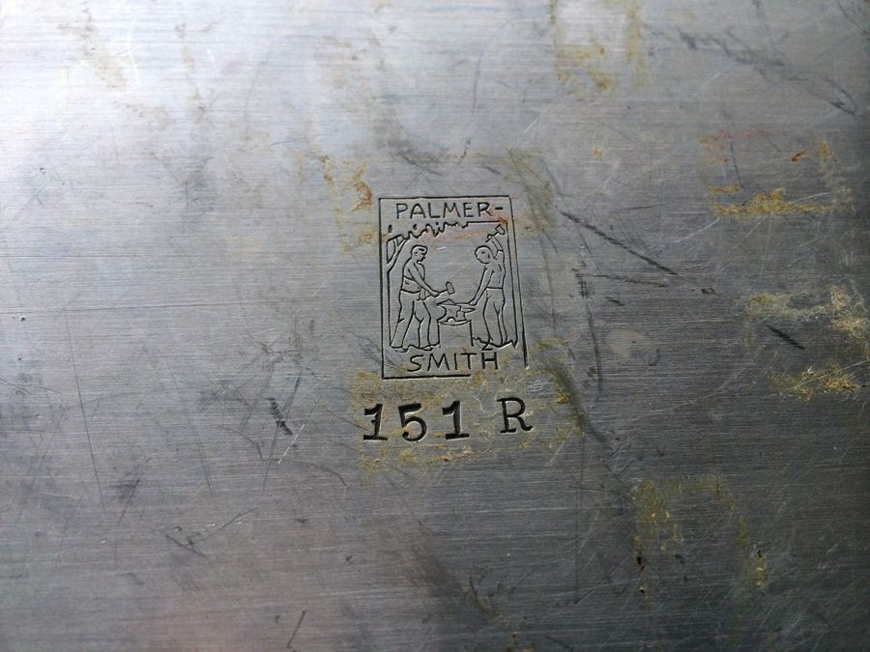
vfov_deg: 46.8
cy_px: 326
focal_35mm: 30
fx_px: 754
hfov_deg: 60.0
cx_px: 435
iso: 64
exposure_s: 1/120
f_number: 2.2
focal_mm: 4.12
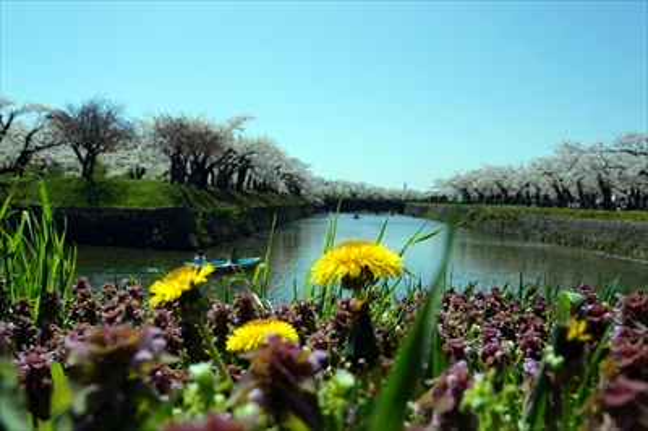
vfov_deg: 47.9
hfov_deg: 67.4
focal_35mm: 27
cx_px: 324
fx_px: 486
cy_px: 216
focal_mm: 18
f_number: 8
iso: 100
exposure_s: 1/400
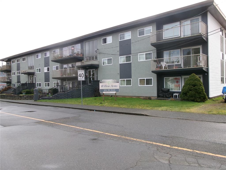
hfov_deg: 63.4
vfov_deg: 49.7
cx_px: 113
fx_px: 183
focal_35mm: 28
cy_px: 85
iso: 100
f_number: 3.9
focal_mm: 5.1
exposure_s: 1/210
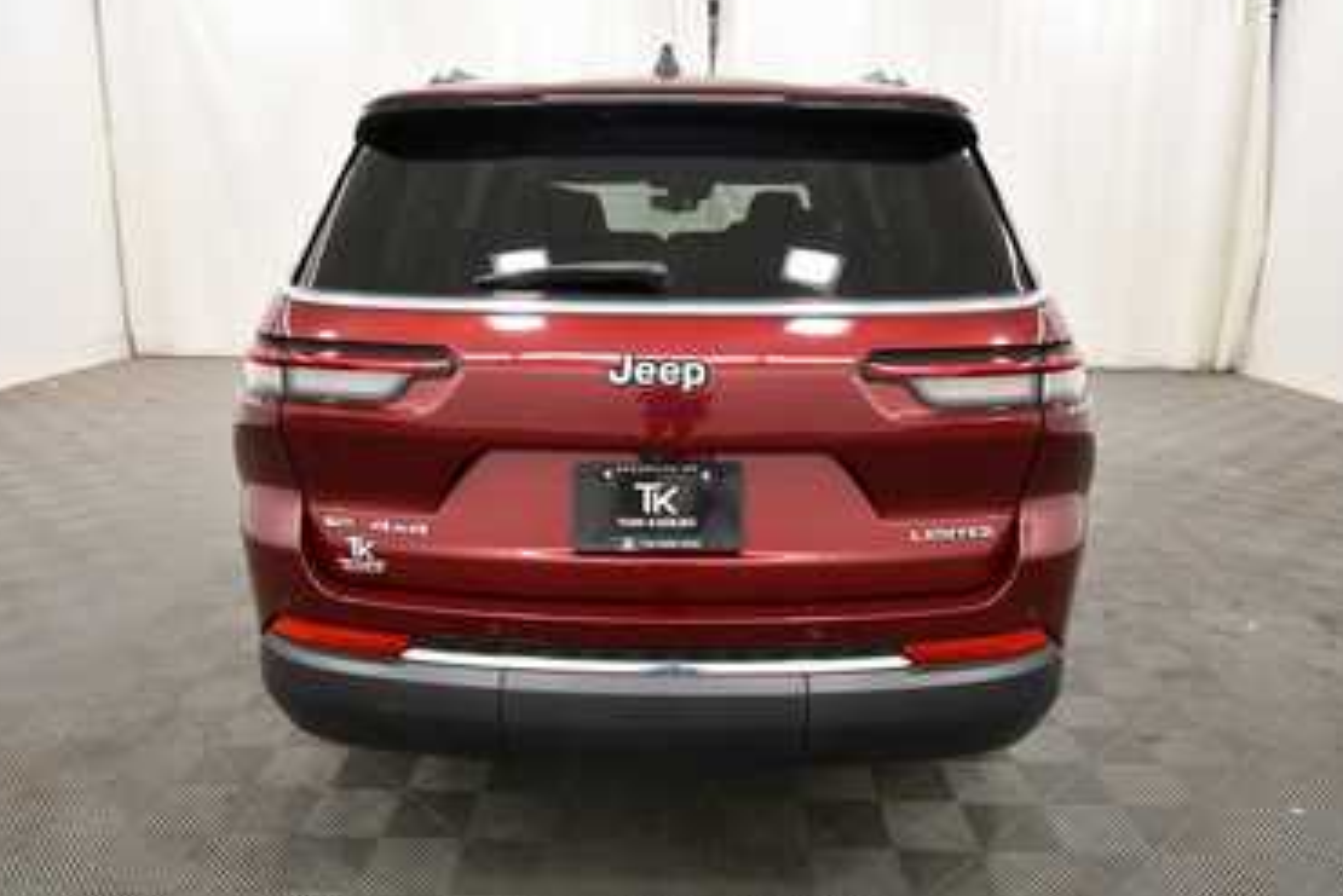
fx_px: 1008
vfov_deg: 47.9
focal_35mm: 27
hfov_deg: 67.4
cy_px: 423
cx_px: 668
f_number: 5.3
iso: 1250
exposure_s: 1/125
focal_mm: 17
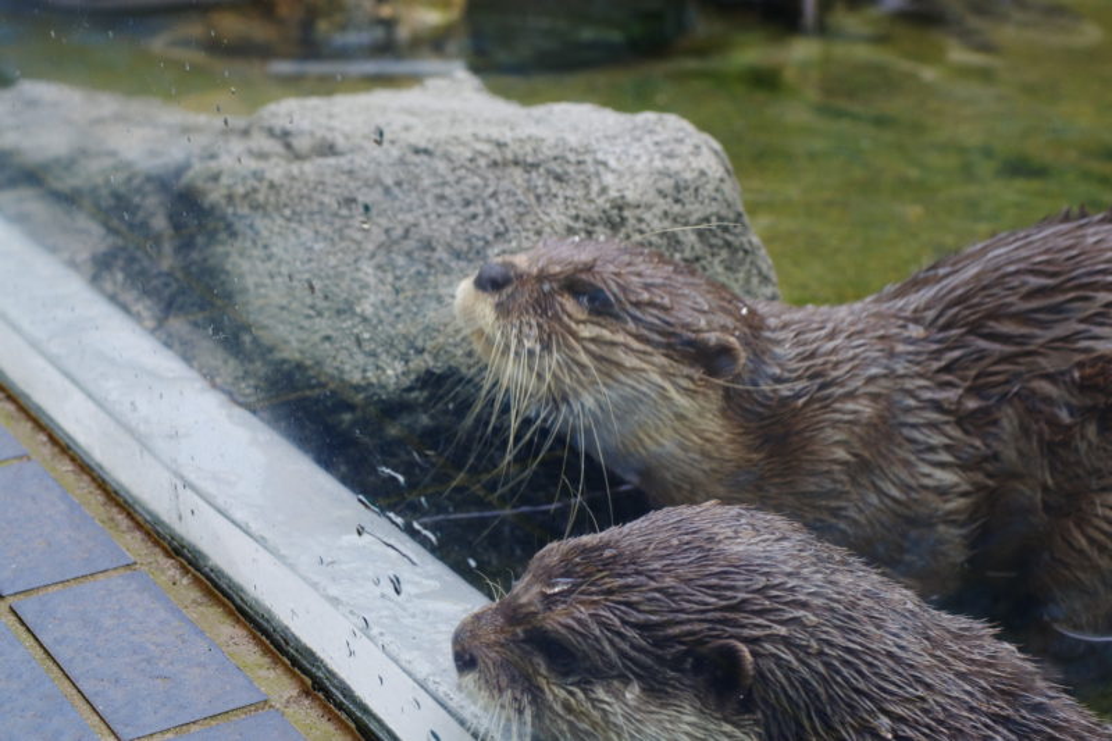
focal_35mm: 64
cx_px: 556
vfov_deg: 21.2
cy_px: 370
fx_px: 1976
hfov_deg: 31.4
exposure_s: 1/100
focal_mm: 43
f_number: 6.3
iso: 400
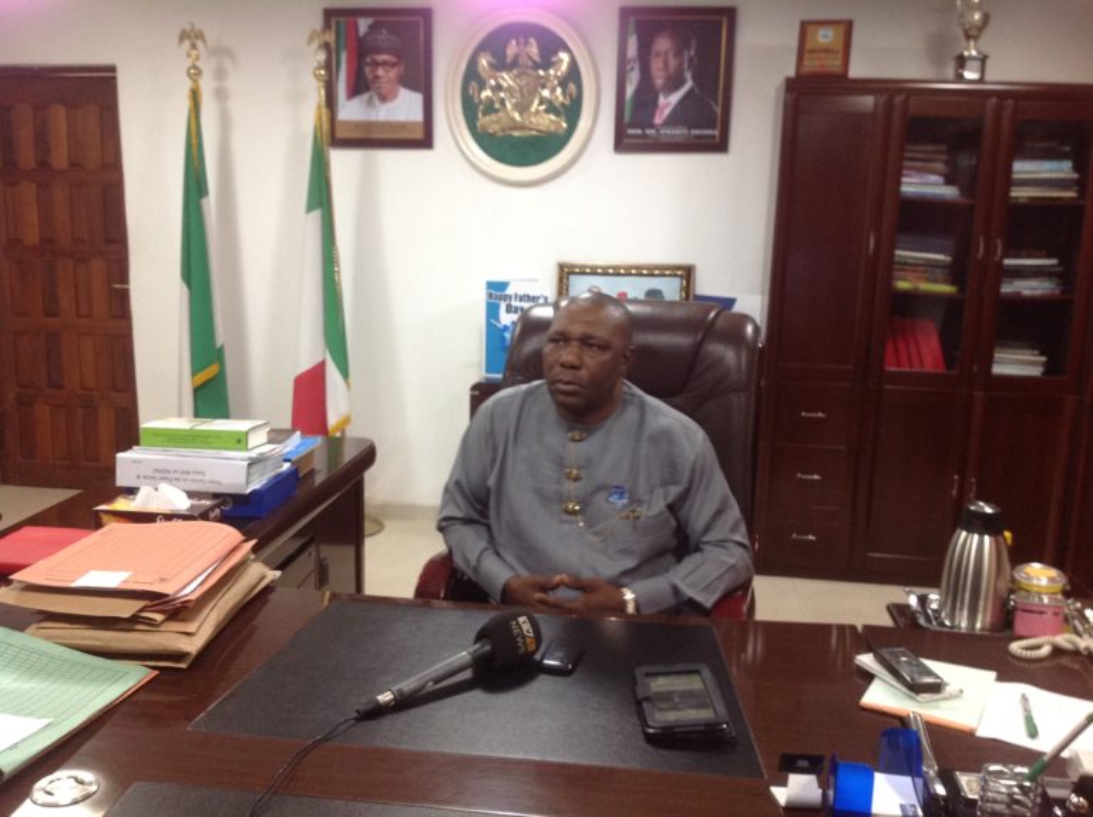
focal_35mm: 35
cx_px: 546
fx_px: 1104
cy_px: 408
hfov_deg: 52.7
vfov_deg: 40.6
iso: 160
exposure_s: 1/15
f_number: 2.4
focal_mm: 4.28
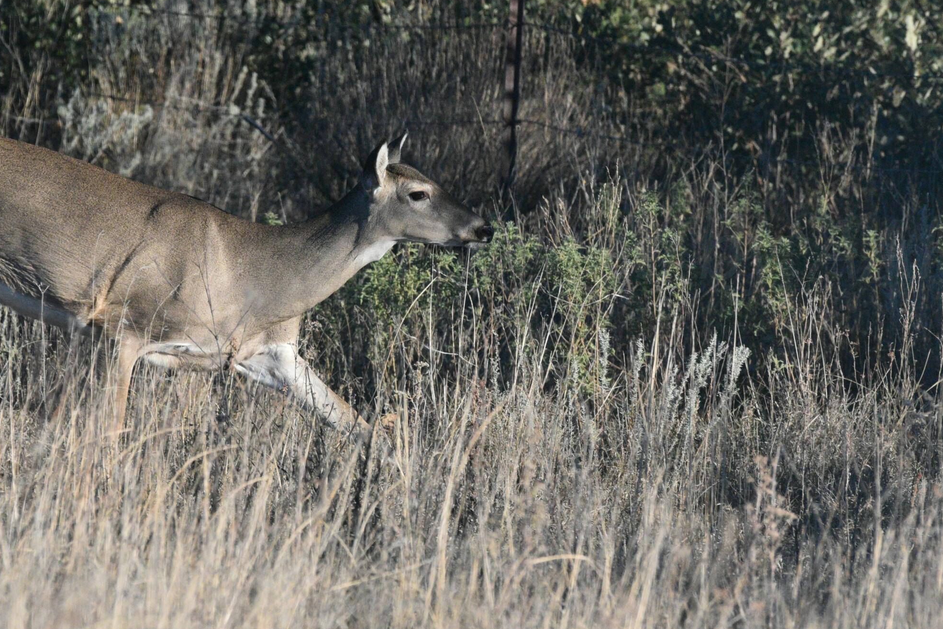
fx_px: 19937
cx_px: 400
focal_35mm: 761
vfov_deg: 1.8
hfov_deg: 2.7
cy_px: 257
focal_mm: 500
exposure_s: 1/4000
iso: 6400
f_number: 13
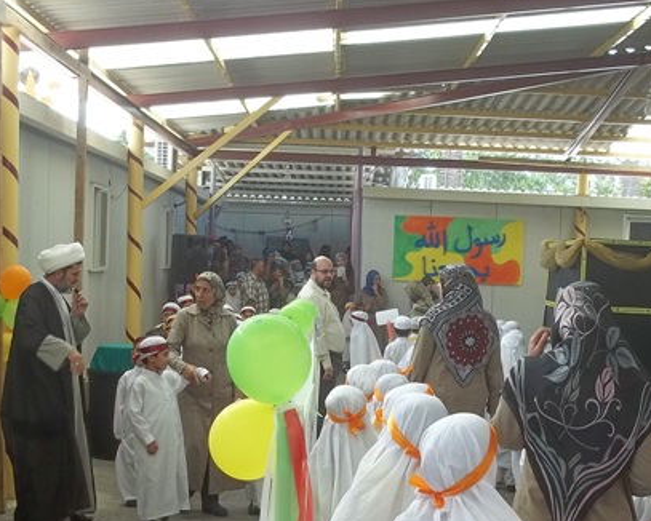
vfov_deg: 21.8
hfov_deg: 27.5
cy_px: 446
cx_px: 363
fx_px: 1330
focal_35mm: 69
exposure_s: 1/80
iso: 64
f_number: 3.1
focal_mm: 6.5
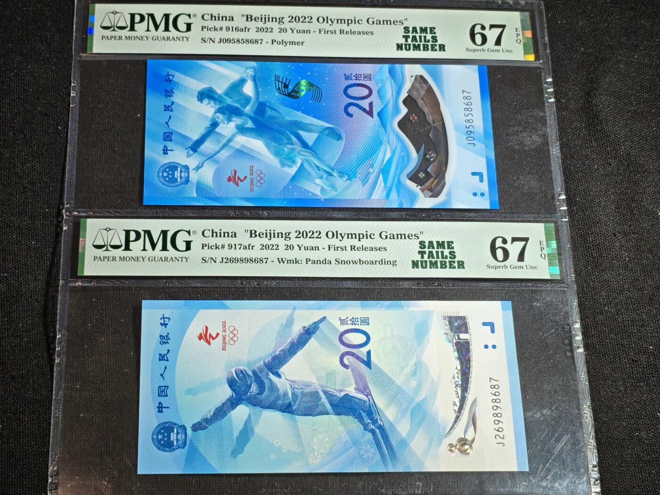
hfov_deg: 26.0
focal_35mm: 75
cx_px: 330
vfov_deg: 19.6
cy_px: 248
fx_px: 1430
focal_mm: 4.94
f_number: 1.5
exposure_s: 1/288
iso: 50
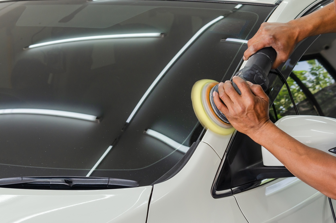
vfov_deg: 17.4
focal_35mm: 78
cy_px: 112
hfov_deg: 26.0
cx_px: 168
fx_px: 726
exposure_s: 1/125
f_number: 5.6
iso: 400
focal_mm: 52
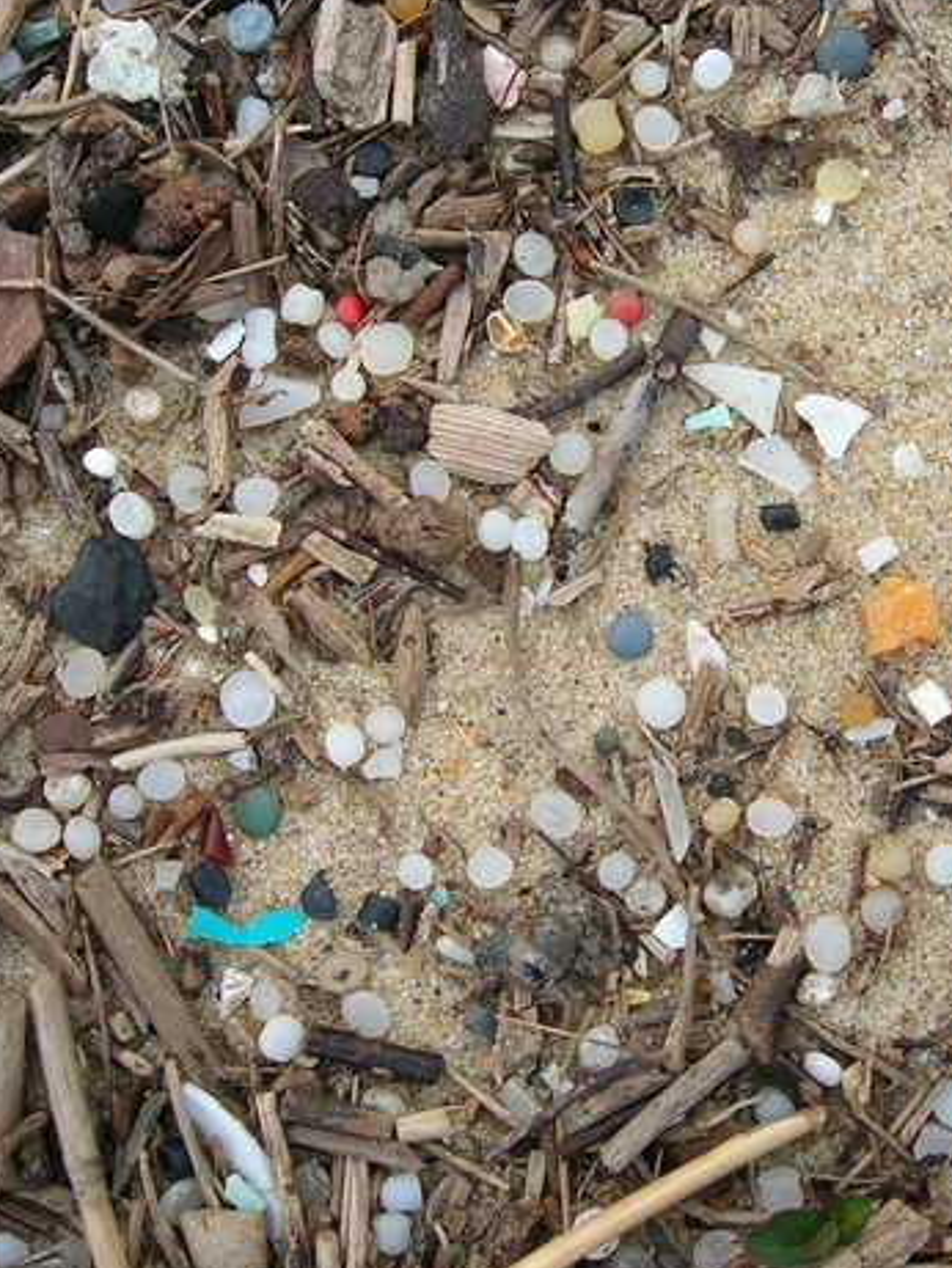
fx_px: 2199
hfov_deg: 24.2
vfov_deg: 32.1
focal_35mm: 60
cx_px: 674
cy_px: 542
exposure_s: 1/59.7
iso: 64
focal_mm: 7.8
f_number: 2.8
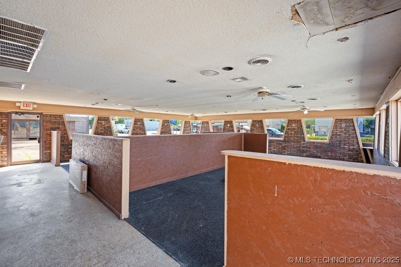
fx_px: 178
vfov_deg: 73.7
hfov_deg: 96.7
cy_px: 134
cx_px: 200
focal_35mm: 16
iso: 250
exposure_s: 1/10
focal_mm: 16
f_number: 8
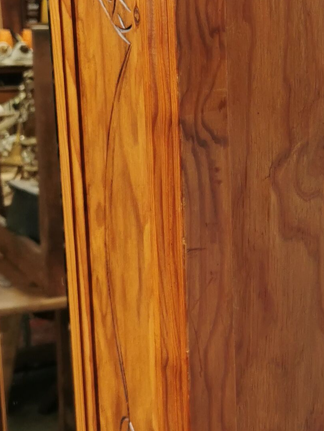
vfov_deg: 21.5
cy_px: 231
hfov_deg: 15.6
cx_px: 390
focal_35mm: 91
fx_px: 1135
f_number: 1.8
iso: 64
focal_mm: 5.58
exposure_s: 1/100
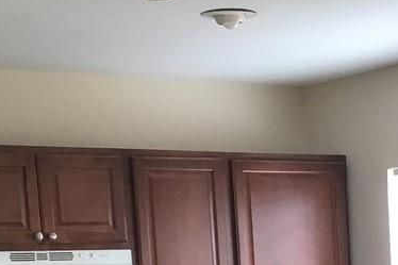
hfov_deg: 14.8
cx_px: 319
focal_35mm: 138
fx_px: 1525
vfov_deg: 9.4
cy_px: 507
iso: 40
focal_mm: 3.3
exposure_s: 1/120
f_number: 2.4
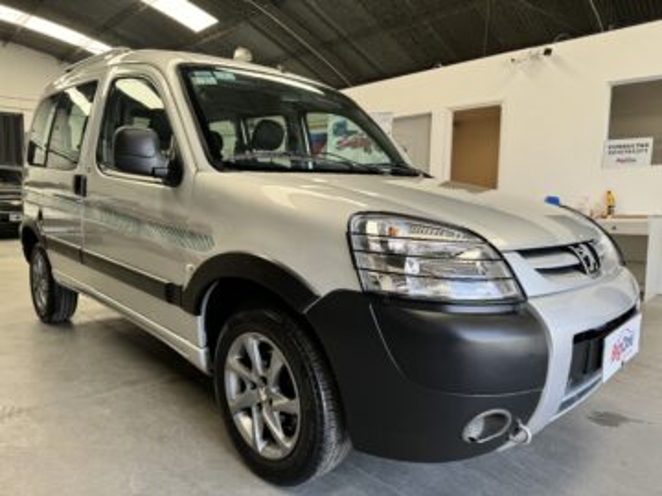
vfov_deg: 56.8
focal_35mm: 24
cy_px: 248
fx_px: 459
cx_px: 331
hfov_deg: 71.6
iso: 50
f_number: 1.78
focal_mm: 6.76
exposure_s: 1/124
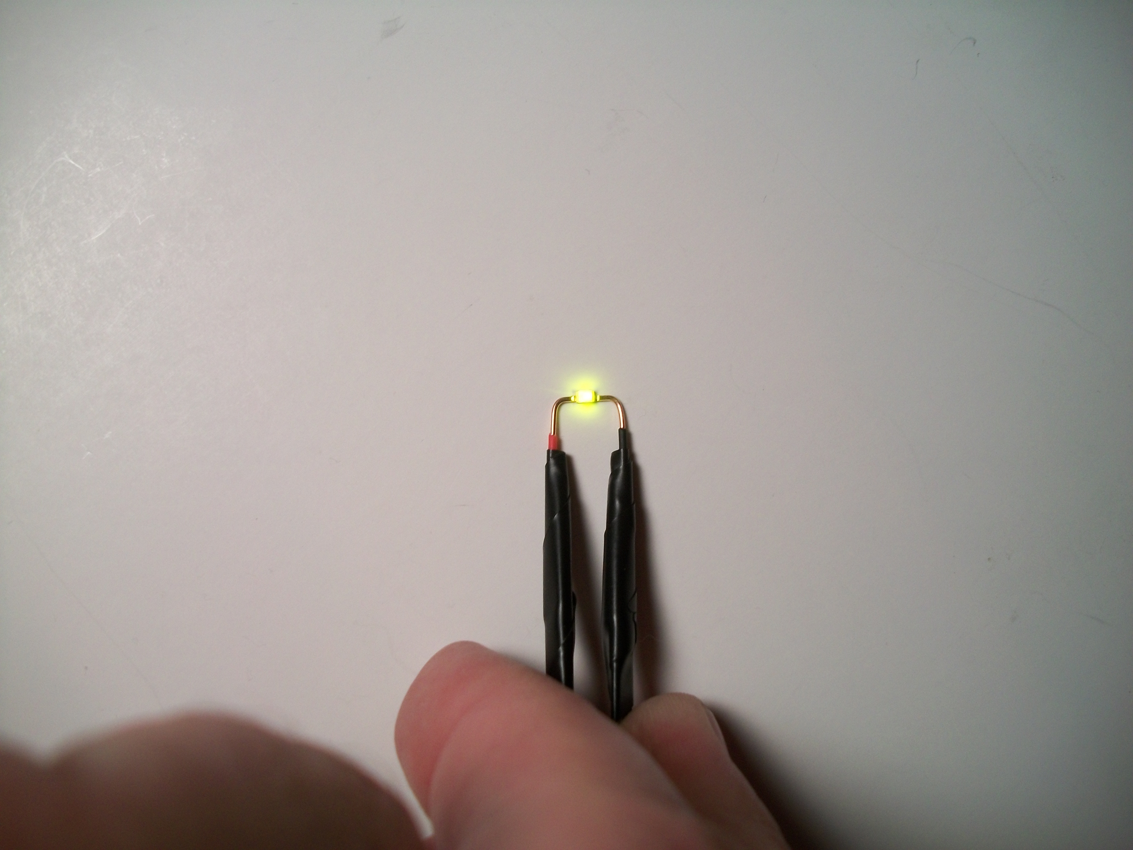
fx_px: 1047
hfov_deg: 56.8
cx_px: 566
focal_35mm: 32
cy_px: 425
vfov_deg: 44.2
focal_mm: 5.7
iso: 80
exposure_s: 1/80
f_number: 2.9
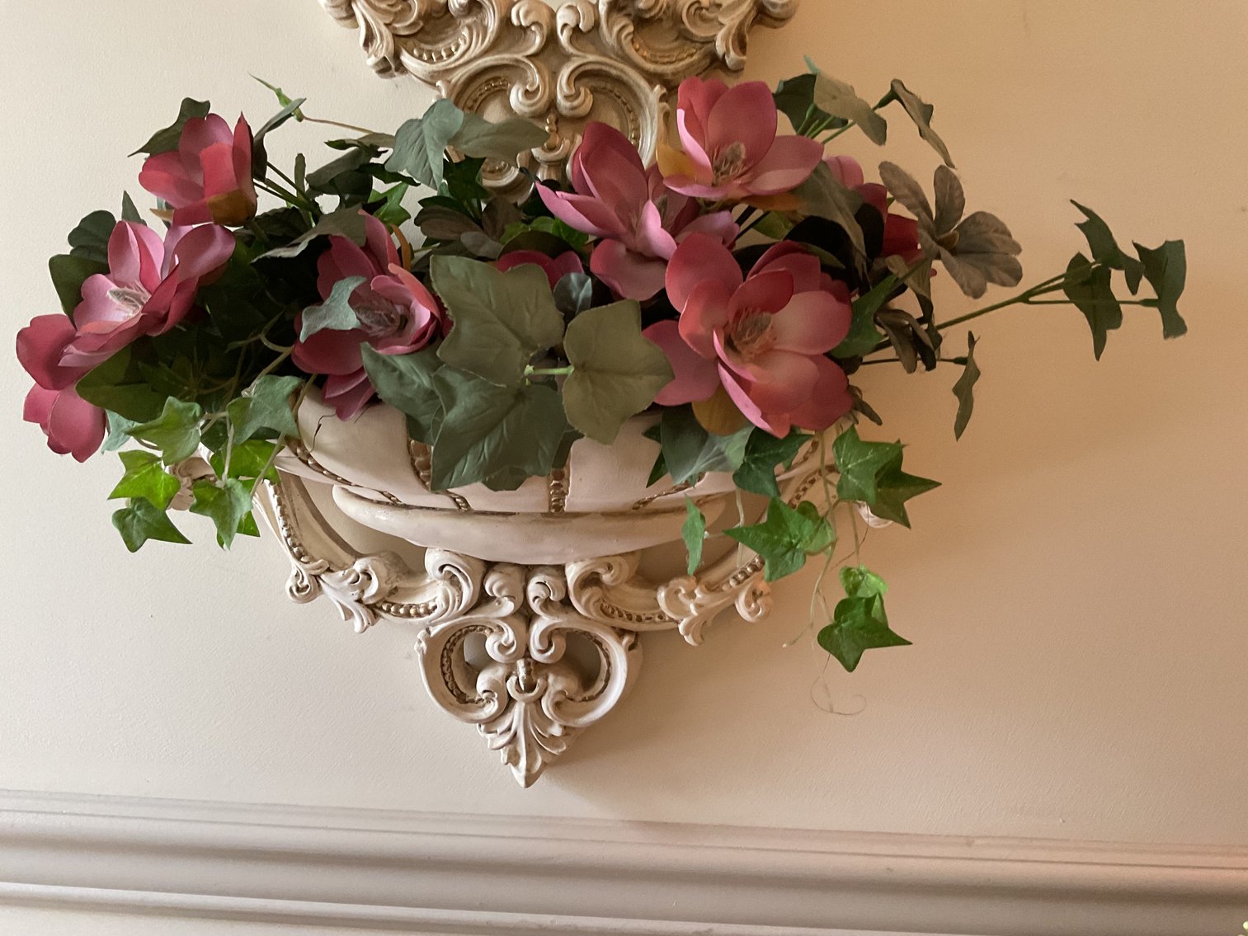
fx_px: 1046
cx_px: 624
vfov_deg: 48.2
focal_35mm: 29
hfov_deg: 61.7
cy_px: 468
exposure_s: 1/60
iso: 200
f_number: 1.8
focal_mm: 3
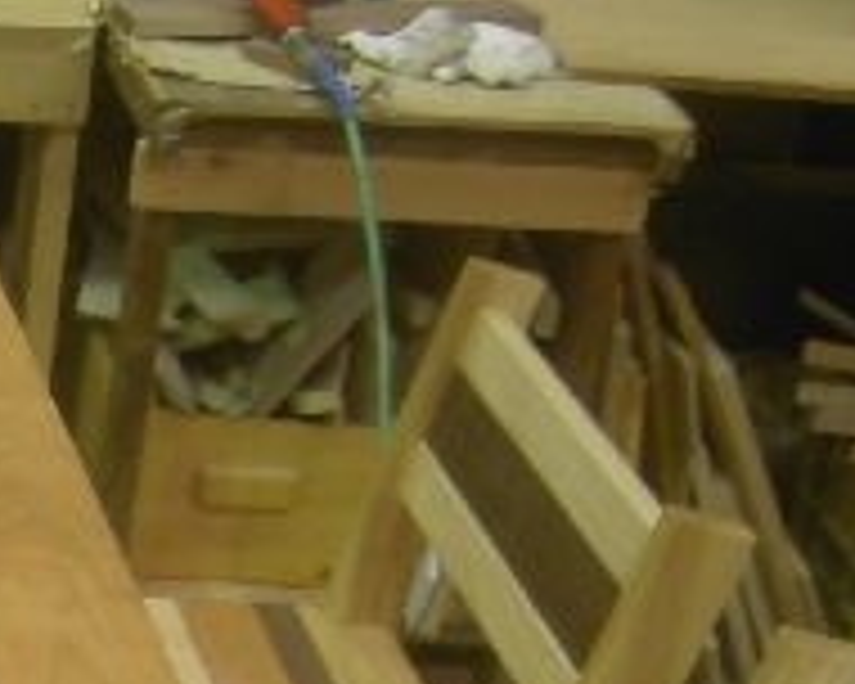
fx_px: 2834
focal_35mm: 112
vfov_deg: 13.1
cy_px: 1004
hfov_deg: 15.9
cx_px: -396
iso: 50
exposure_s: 1/15
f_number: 2.8
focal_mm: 5.6
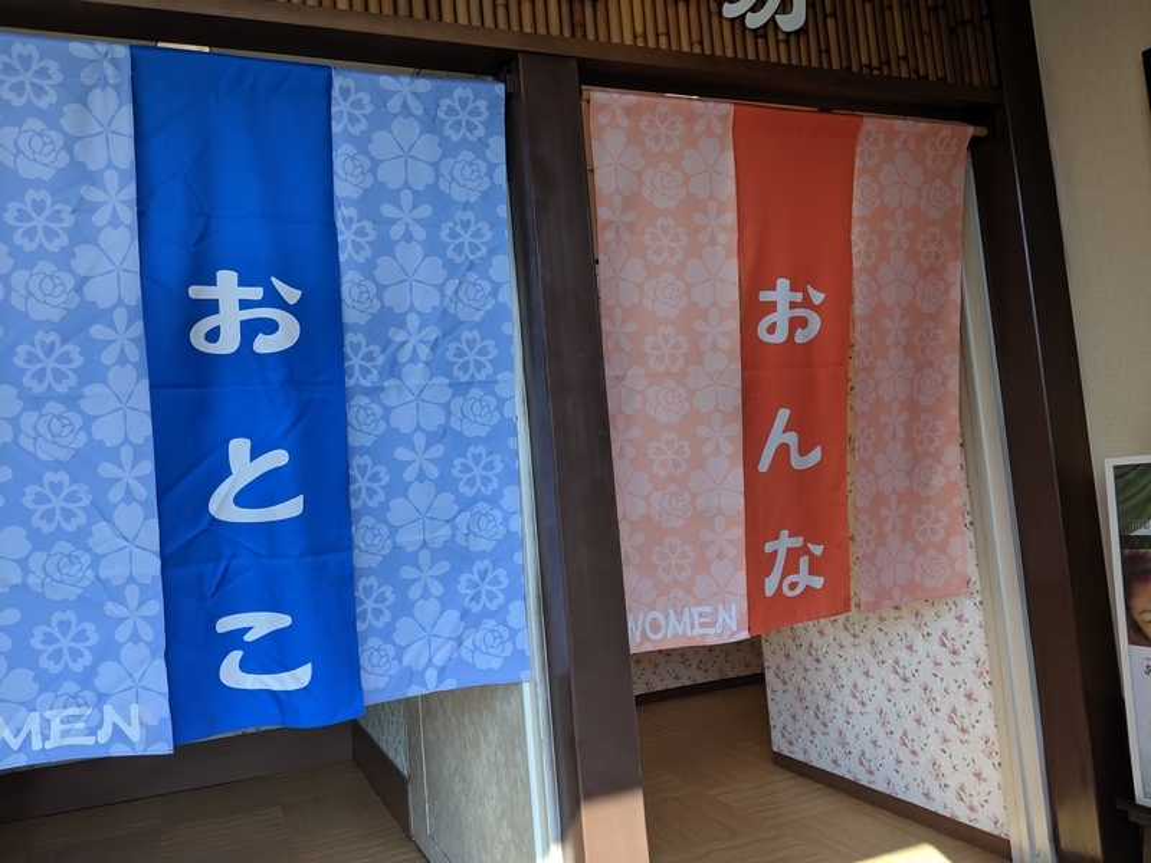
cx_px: 576
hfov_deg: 65.3
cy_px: 432
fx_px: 898
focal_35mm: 27
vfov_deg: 51.4
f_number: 1.8
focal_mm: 4.44
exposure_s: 1/173
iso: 55
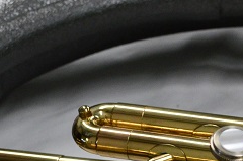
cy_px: 254
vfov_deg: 9.8
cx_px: 275
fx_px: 909
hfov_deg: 14.8
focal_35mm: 135
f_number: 5.6
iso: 1600
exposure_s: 1/40
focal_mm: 24
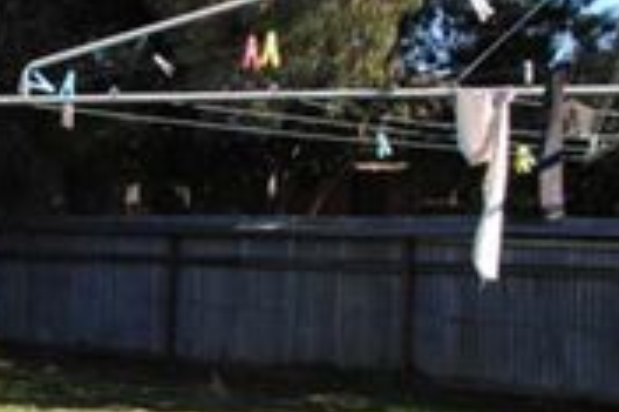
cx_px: -67
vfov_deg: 14.0
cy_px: 428
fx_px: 1649
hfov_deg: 20.3
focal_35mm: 96
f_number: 6.3
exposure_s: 1/160
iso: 100
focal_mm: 24
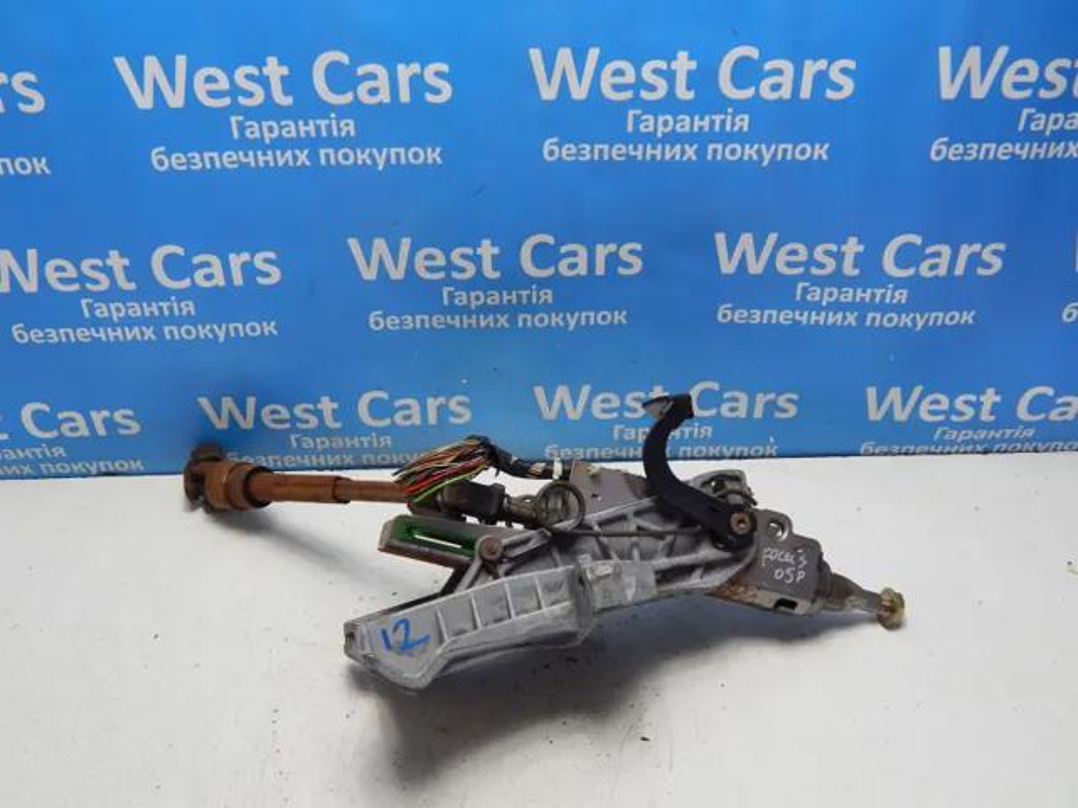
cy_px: 404
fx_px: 965
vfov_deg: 45.4
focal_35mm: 31
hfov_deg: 58.4
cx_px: 539
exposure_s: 1/30
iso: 125
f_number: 3.2
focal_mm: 5.6
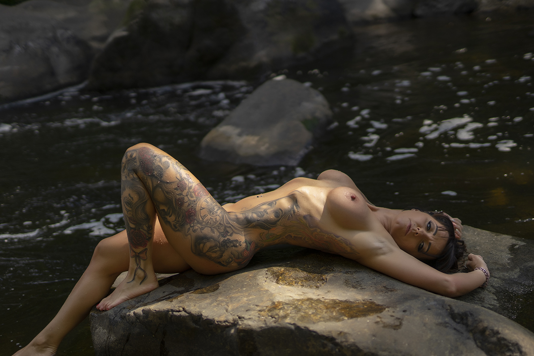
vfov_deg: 20.3
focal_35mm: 67
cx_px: 289
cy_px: 223
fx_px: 994
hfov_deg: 30.1
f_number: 1.4
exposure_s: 1/3200
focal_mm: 50
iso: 100
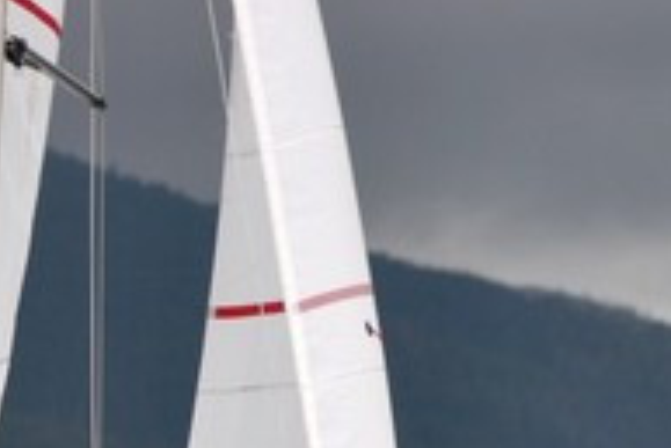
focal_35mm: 599
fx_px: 11173
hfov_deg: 3.4
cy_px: 1000
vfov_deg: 2.3
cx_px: -198
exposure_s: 1/640
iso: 100
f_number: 4.2
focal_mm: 86
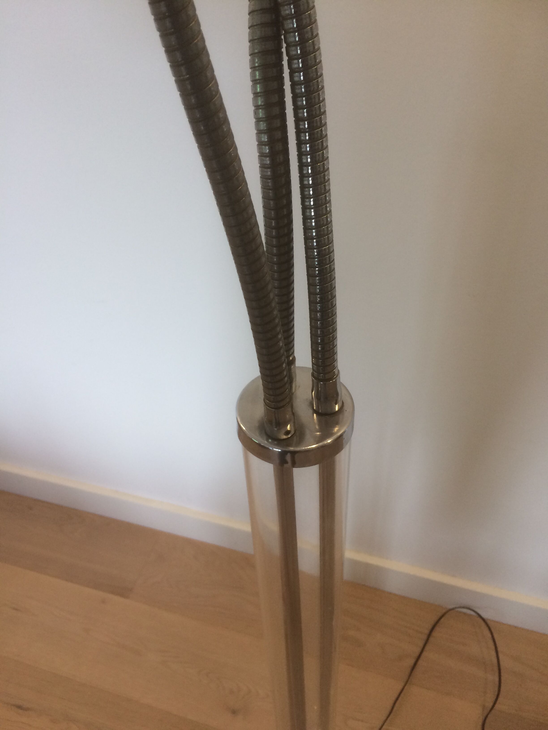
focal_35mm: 29
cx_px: 274
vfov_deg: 61.7
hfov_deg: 48.2
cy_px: 365
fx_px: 612
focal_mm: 4.15
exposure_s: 1/33
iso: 50
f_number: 2.2
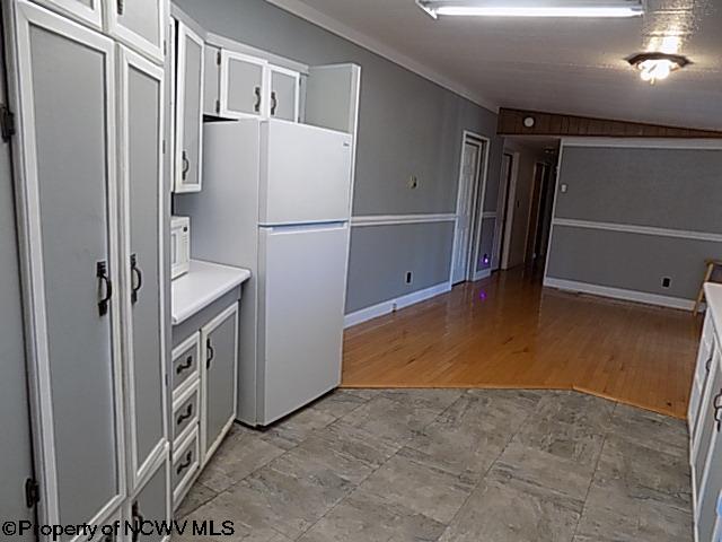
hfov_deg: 73.9
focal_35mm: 23
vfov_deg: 58.9
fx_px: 480
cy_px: 271
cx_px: 361
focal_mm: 4
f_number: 3.1
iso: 125
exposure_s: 1/30
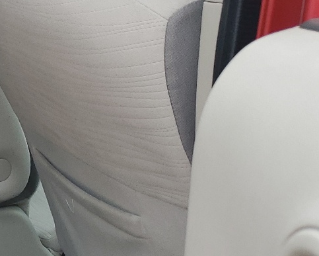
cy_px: 161
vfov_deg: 18.3
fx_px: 794
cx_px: -207
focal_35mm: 84
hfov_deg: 18.9
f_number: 1.5
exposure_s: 1/370
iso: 50
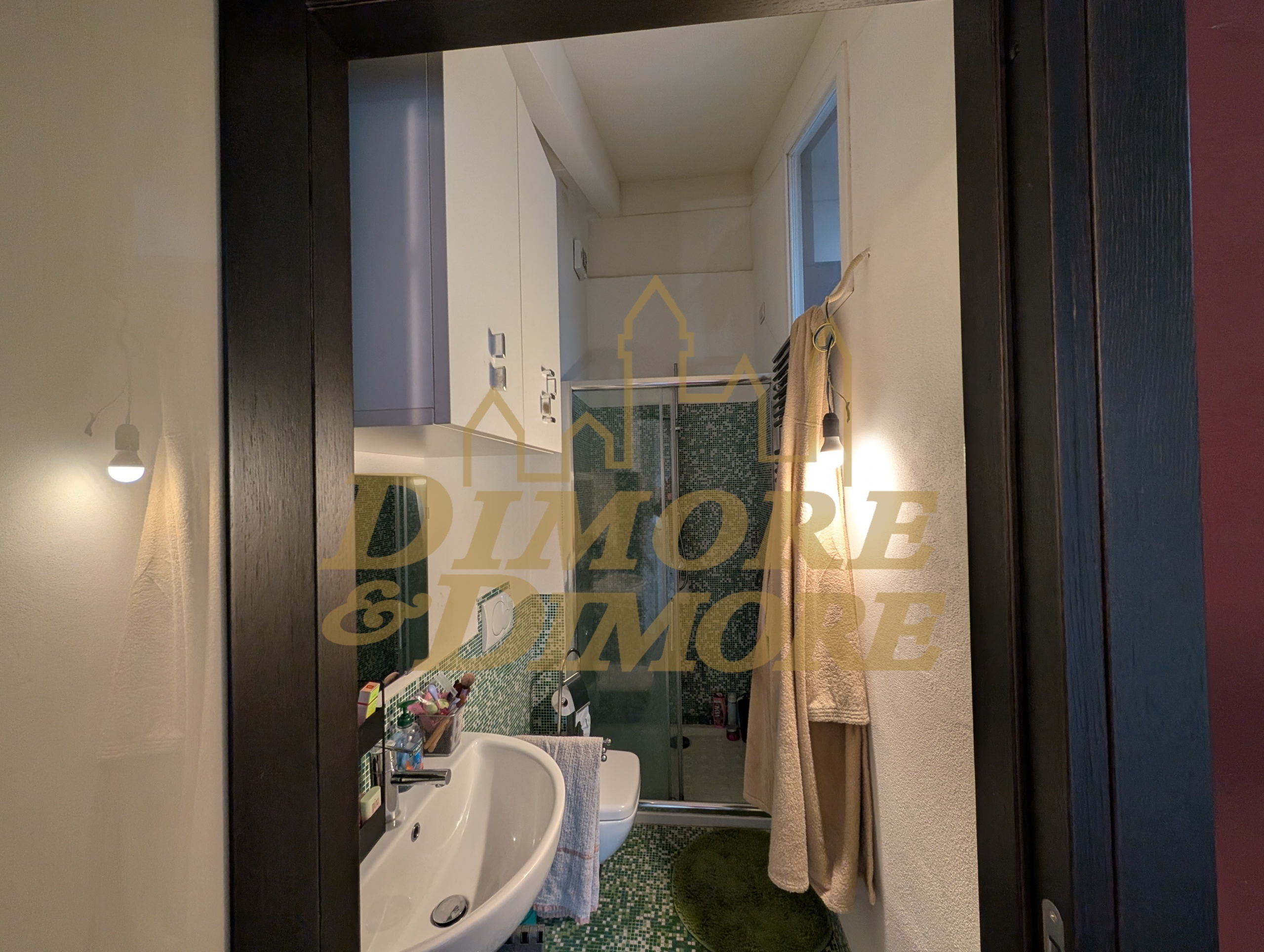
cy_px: 476
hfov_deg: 110.5
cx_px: 632
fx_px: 439
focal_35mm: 12
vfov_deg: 94.6
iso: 96
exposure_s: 1/50
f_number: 1.7
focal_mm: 2.02
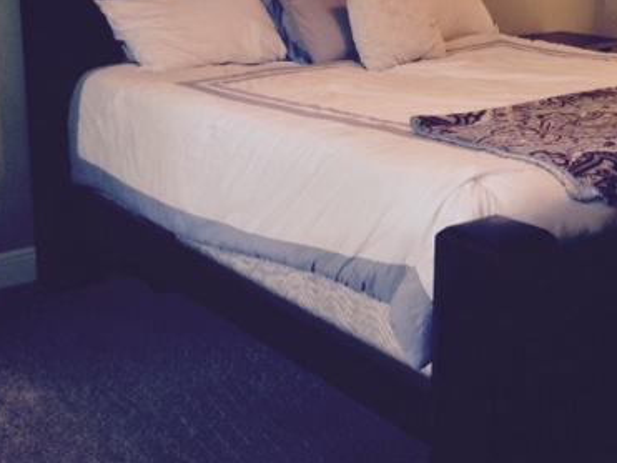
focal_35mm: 57
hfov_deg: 33.5
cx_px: 406
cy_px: 120
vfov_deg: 25.4
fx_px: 1016
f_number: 2.4
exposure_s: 1/20
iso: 160
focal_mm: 4.12
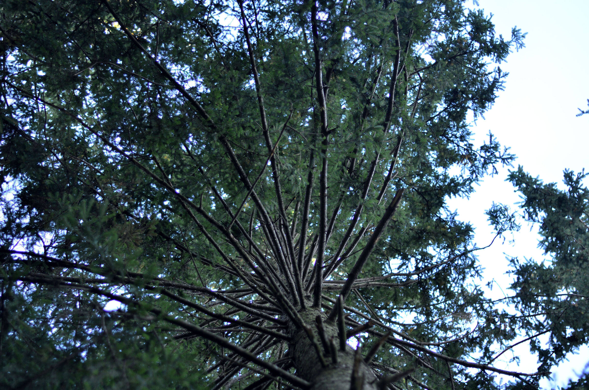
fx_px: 1225
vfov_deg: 18.1
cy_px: 195
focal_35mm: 75
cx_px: 294
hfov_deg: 27.0
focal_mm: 50
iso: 140
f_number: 1.8
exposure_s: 1/160
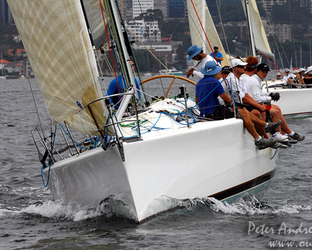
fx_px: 3695
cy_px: 109
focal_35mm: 400
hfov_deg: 4.8
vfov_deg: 3.9
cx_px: 177
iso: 400
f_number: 8.5
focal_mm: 200
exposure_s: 1/1000
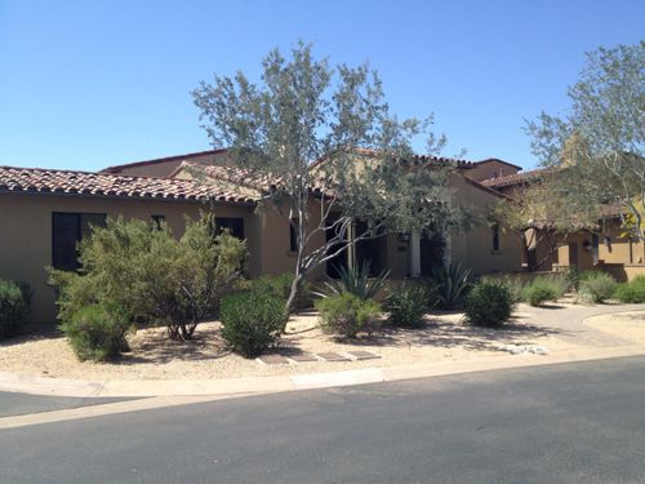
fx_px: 652
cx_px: 322
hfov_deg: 52.6
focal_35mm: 35
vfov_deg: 40.7
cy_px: 242
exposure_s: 1/1126
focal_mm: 4.28
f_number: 2.4
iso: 50
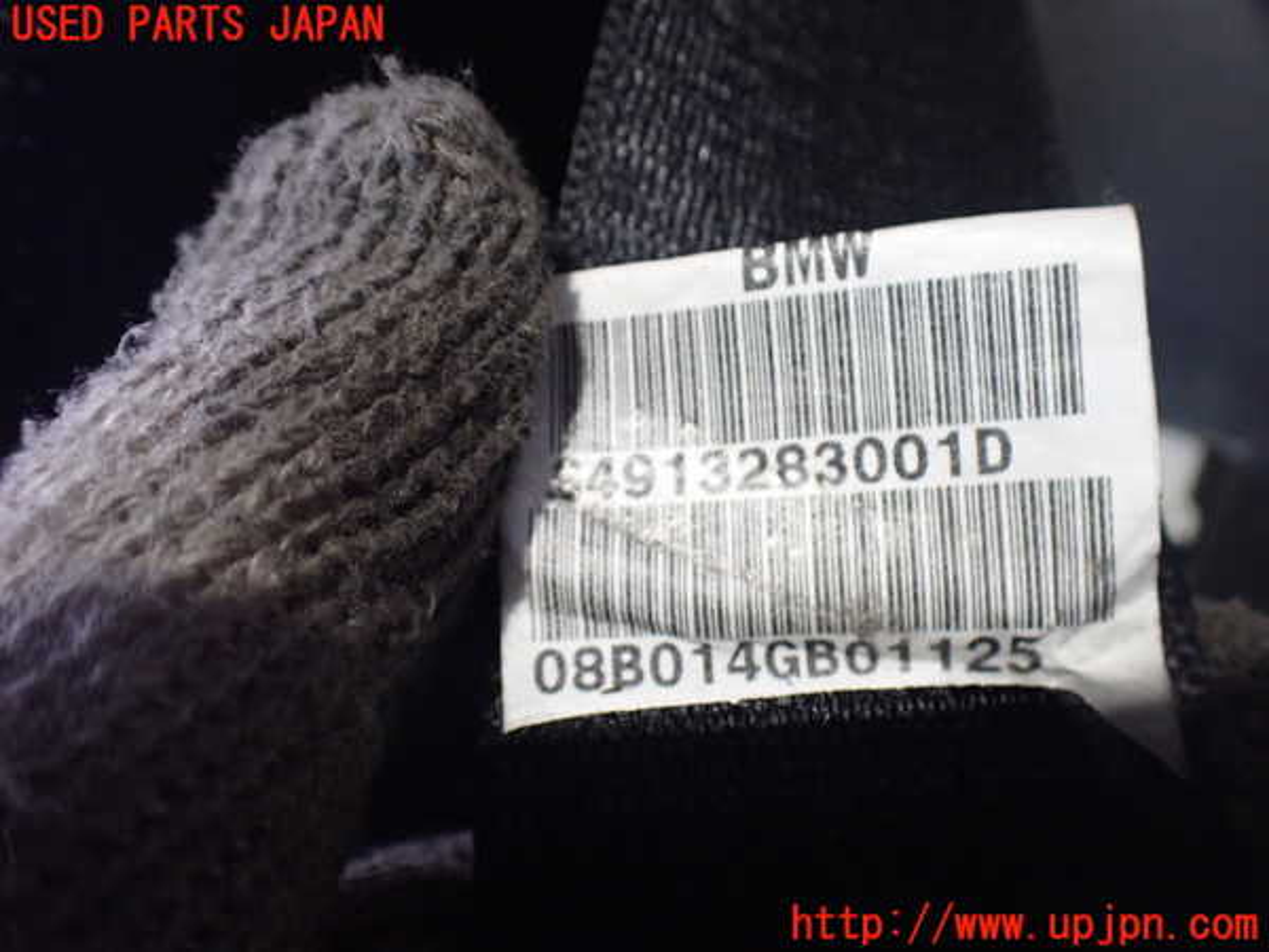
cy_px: 476
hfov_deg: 60.0
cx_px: 634
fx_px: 1100
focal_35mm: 30
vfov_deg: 46.8
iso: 800
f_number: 2.3
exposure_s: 1/125
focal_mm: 5.4
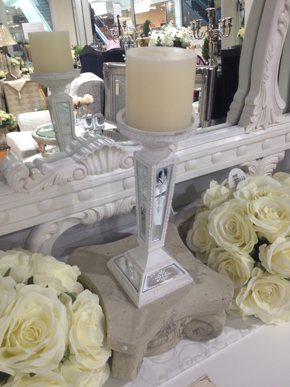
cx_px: 145
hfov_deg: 40.7
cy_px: 194
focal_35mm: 35
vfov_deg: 52.6
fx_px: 391
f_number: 2.4
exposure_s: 1/20
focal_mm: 4.28
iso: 64
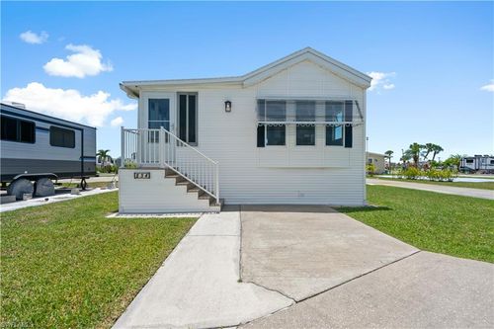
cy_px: 164
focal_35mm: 16
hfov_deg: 96.8
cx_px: 247
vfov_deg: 73.7
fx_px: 219
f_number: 8
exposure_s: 1/2000
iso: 400
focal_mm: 16
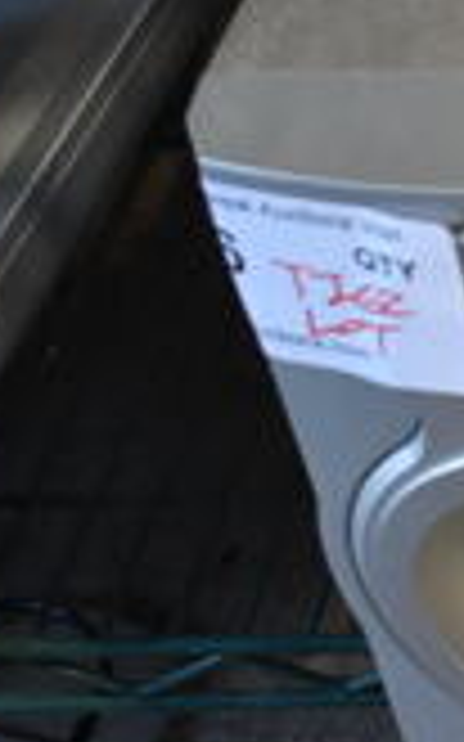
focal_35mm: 102
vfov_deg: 20.1
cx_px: 1090
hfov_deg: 11.0
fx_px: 2066
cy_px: 112
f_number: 3.5
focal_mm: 18
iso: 800
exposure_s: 1/30
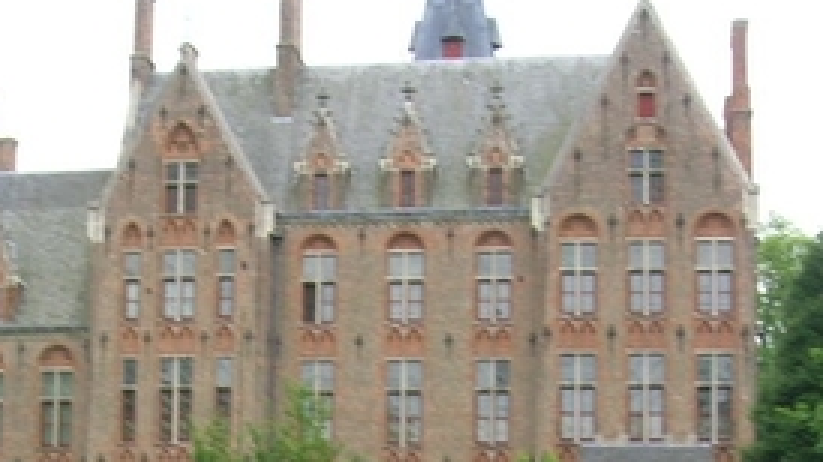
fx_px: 1767
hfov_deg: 26.1
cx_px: 315
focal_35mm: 81
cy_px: 552
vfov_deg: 14.4
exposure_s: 1/89
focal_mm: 5.7
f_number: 4.9
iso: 50
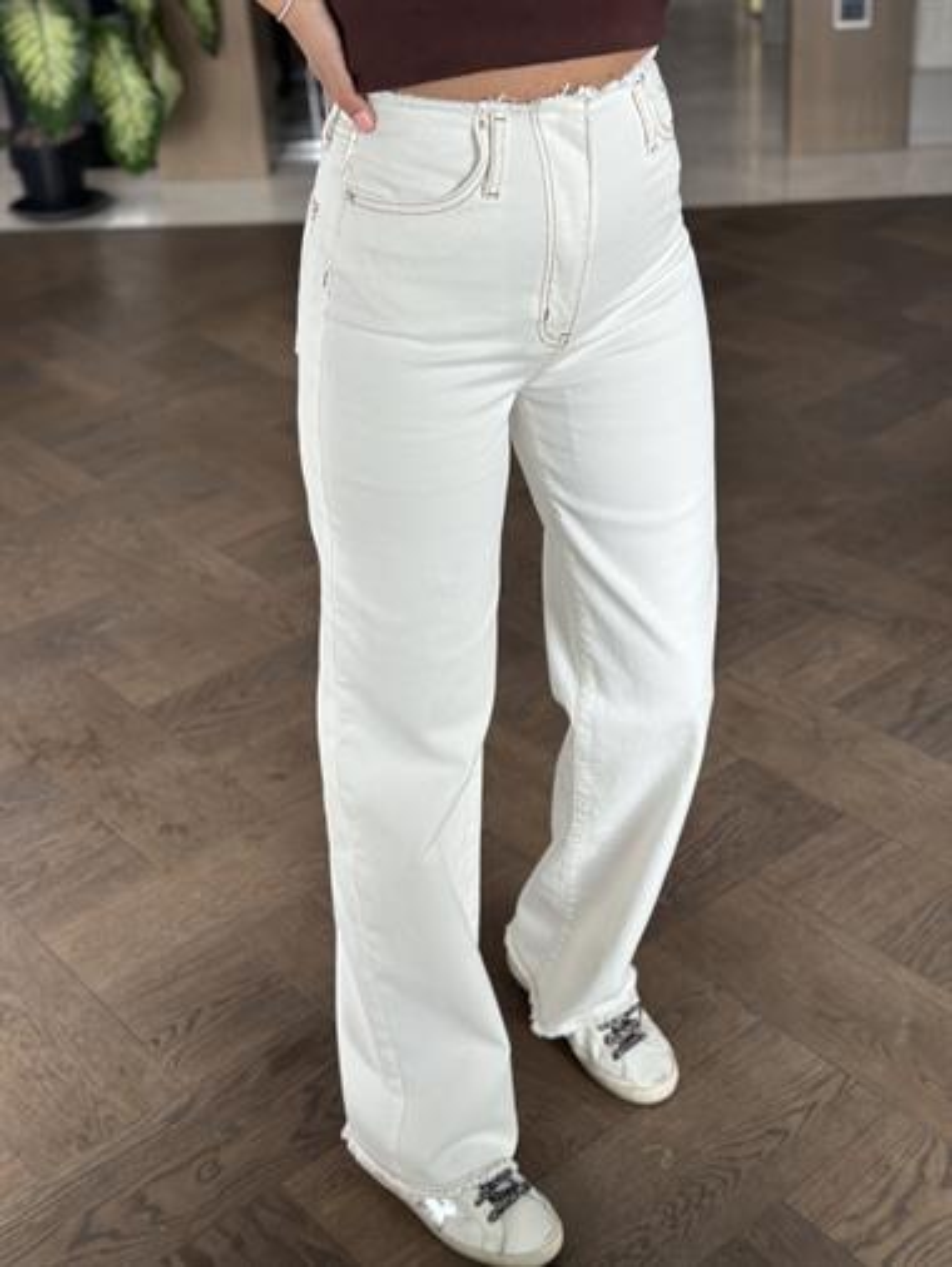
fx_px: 1759
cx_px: 476
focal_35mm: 48
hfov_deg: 30.3
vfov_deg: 39.6
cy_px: 634
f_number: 1.78
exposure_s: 1/121
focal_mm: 6.86
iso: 100
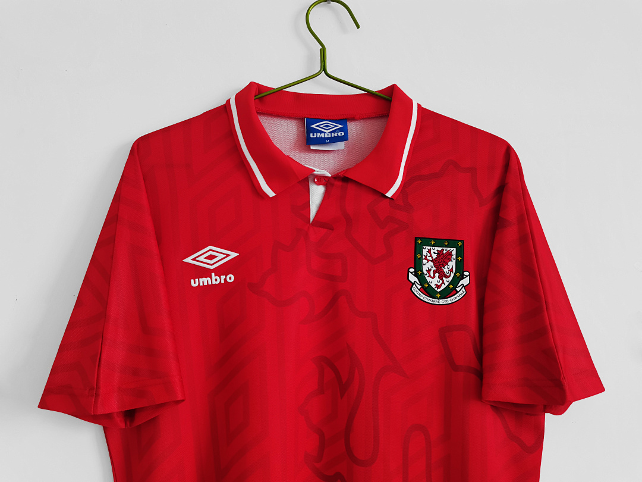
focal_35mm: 26
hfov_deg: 67.3
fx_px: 482
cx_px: 321
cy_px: 241
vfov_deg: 53.1
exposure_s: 1/50
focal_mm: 5.58
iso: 125
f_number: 1.8
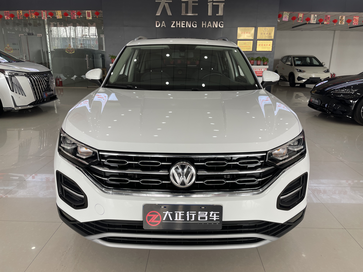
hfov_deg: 67.3
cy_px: 136
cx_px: 182
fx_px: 273
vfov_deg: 53.1
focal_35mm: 26
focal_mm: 4.2
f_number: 1.6
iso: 32
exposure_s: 1/128
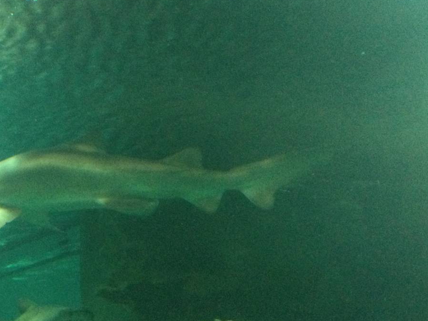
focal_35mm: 59
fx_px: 729
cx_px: 114
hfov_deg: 32.2
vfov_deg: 24.6
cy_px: 234
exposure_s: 1/15
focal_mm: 4.12
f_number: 2.4
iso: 500
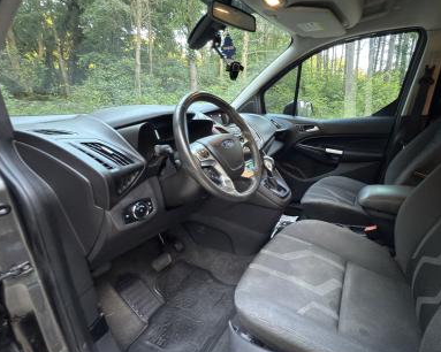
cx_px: 273
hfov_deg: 84.9
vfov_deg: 73.8
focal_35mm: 18
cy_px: 175
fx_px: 235
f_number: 2.2
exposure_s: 1/17
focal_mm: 2.22
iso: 400
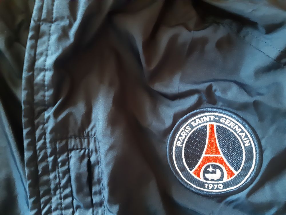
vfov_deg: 53.1
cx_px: 143
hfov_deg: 67.3
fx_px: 215
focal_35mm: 26
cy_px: 108
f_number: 1.7
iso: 640
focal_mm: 3.92
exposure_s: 1/17
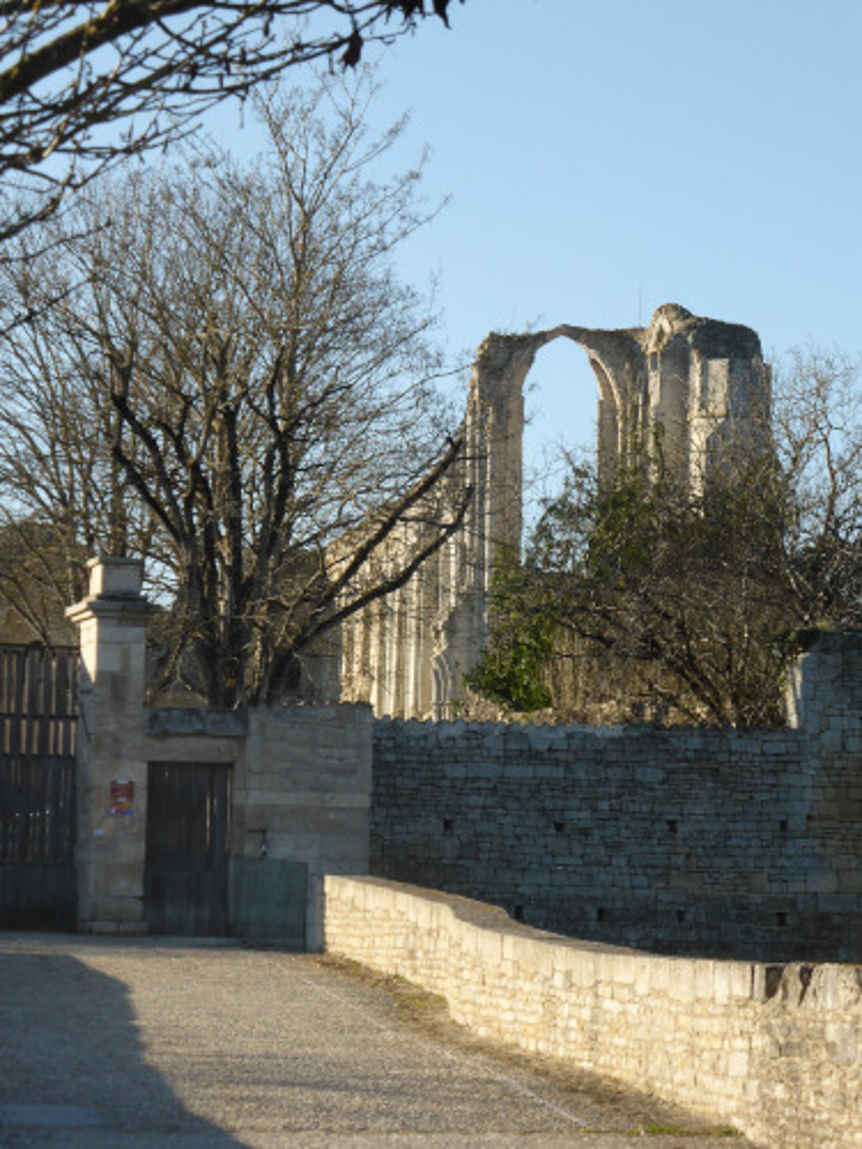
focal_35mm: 111
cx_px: 431
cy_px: 574
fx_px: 3685
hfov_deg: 13.3
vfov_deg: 17.7
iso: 100
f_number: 5.3
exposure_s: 1/320
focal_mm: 18.2
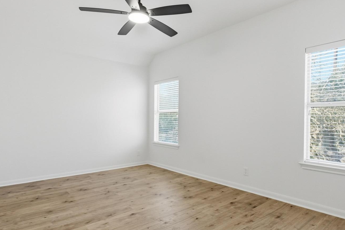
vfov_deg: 57.2
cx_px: 181
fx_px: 211
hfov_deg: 78.5
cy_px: 118
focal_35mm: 22
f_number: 8
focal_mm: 14
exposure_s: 1/1600
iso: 800
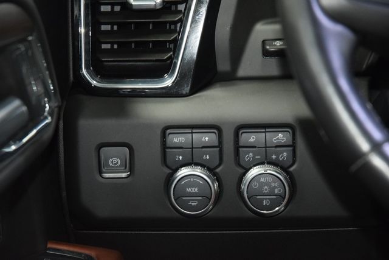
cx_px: 194
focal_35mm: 105
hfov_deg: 19.5
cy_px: 130
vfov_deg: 13.0
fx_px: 1135
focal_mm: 70
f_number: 4.5
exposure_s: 1/25
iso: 2500
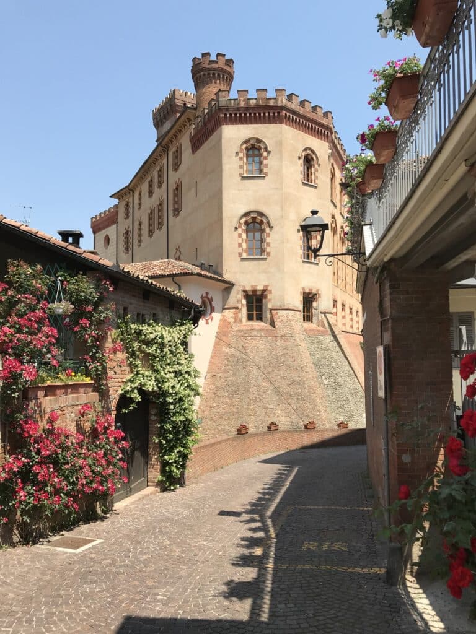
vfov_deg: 63.4
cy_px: 317
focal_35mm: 28
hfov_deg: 49.7
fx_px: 513
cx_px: 238
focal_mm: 3.99
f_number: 1.8
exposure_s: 1/1742
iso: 20
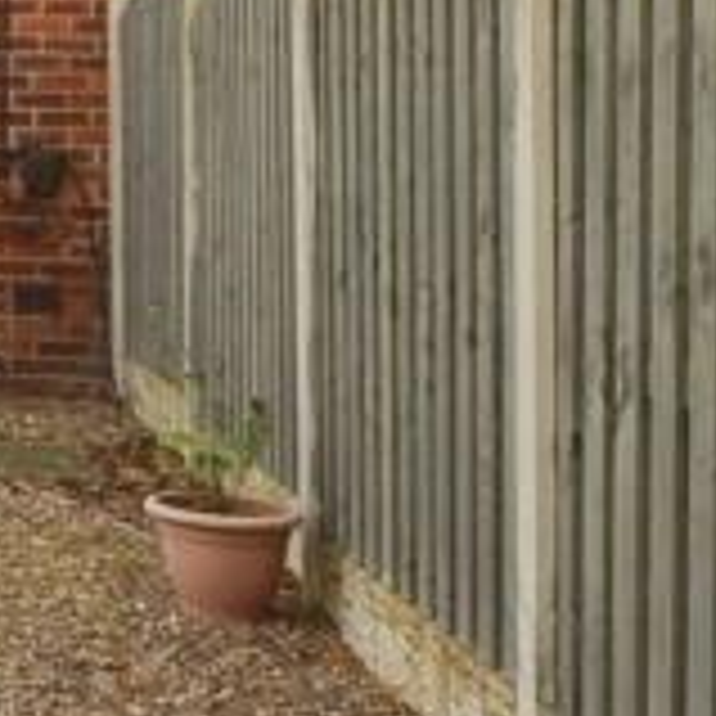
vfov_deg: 19.7
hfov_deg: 15.5
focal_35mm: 82
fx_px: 1919
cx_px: -824
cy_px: -182
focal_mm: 10
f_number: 7.1
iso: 200
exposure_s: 1/200
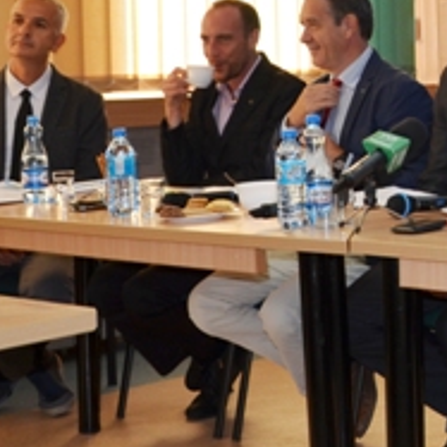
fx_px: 1403
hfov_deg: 16.5
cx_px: 674
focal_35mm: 96
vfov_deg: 17.8
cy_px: 26
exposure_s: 1/125
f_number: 3.8
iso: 220
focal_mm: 22
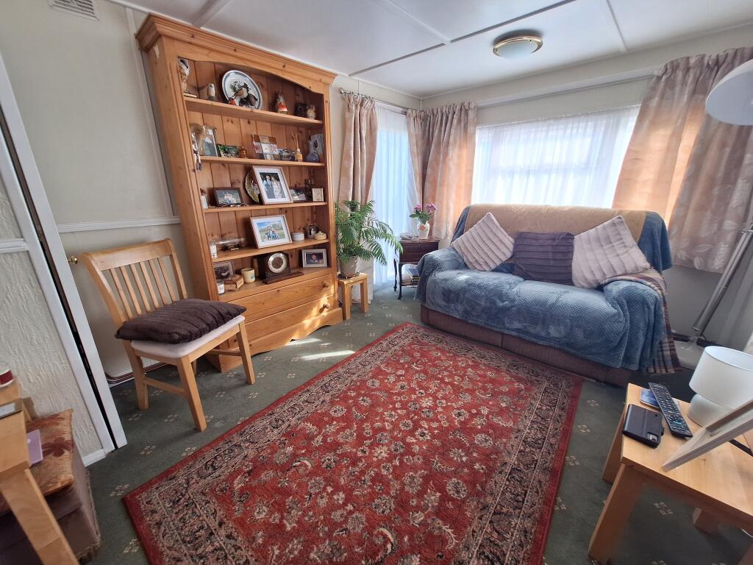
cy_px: 282
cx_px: 376
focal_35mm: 13
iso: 64
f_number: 2.2
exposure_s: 1/120
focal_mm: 1.74
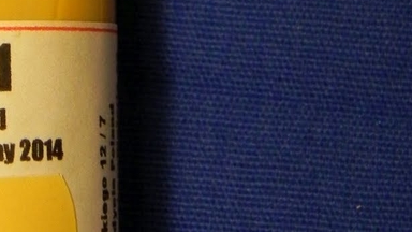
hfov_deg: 12.6
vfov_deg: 7.2
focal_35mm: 167
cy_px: -85
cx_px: -48
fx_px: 1824
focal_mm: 8.2
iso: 400
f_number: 3.2
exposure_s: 1/51.2
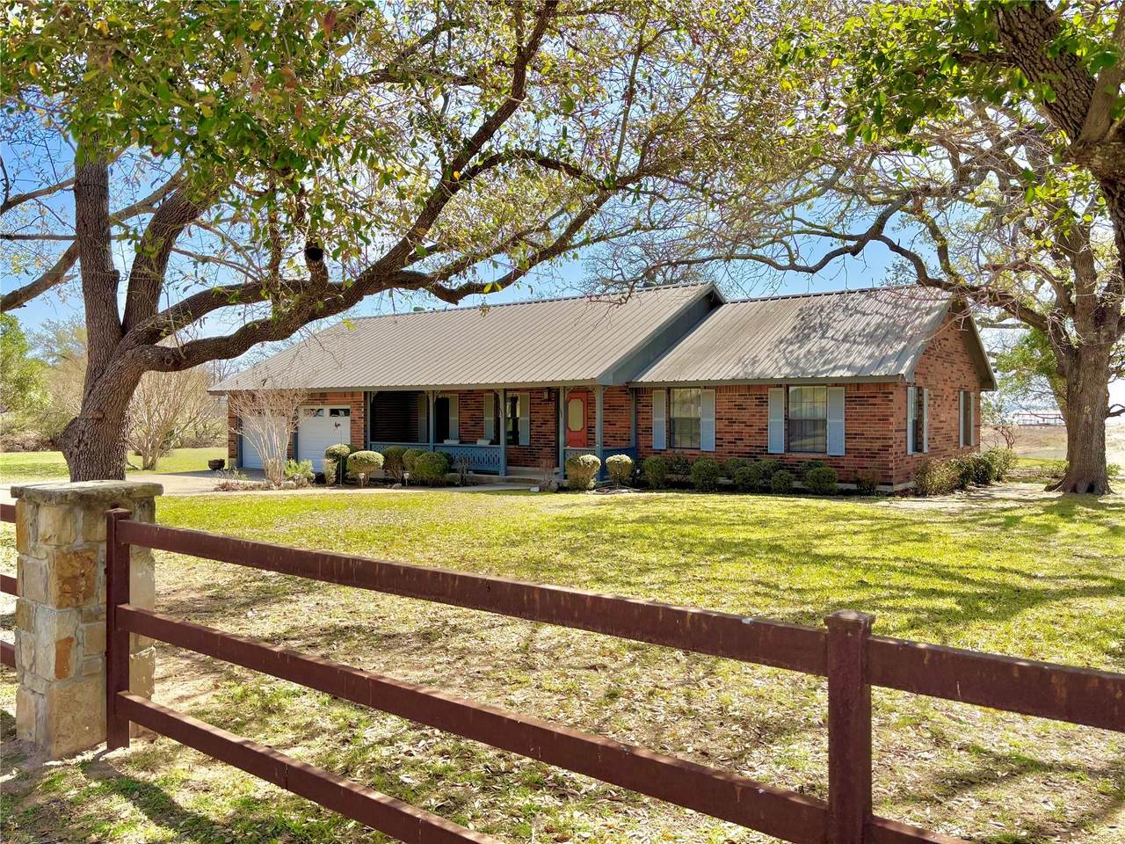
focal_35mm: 26
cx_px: 562
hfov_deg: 67.3
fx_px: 845
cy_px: 422
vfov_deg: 53.1
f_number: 1.6
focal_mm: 5.96
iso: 50
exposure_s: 1/1845
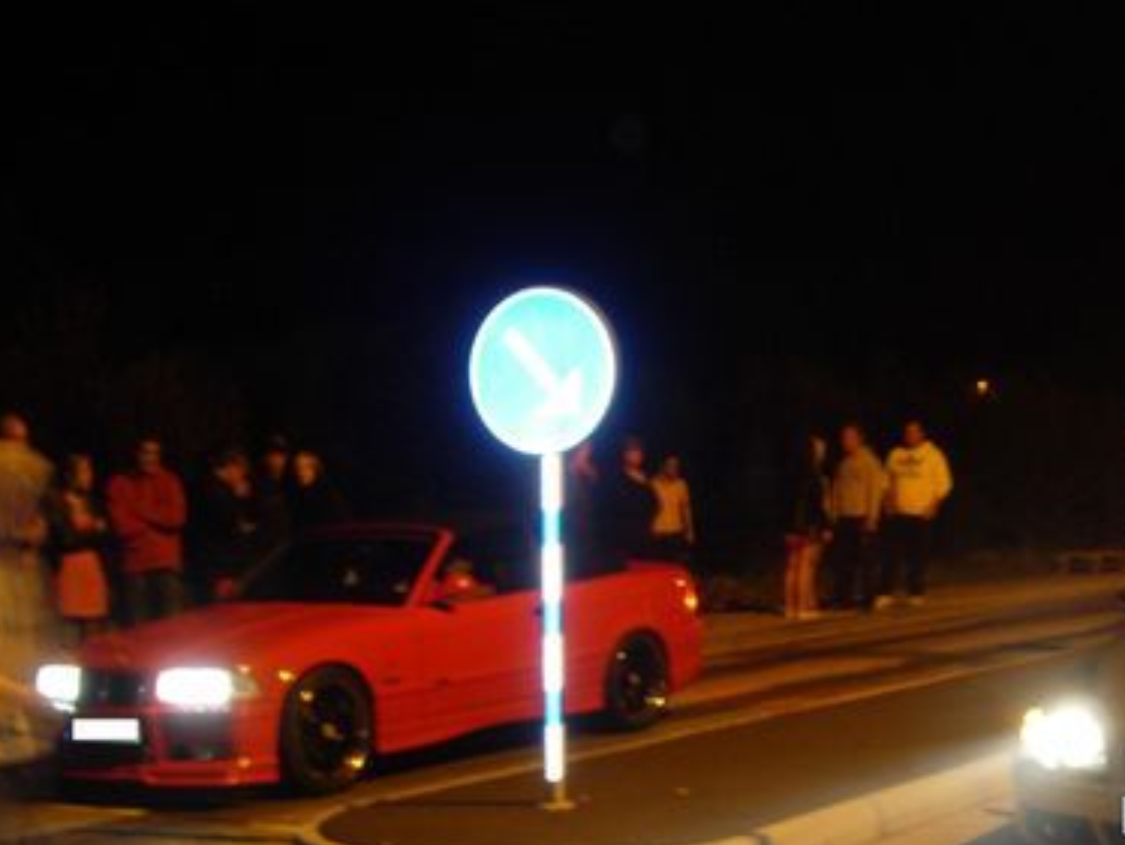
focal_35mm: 65
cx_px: 785
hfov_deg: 29.5
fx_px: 2114
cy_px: 692
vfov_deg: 22.3
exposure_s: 1/2.1
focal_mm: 7.8
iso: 79
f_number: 2.8
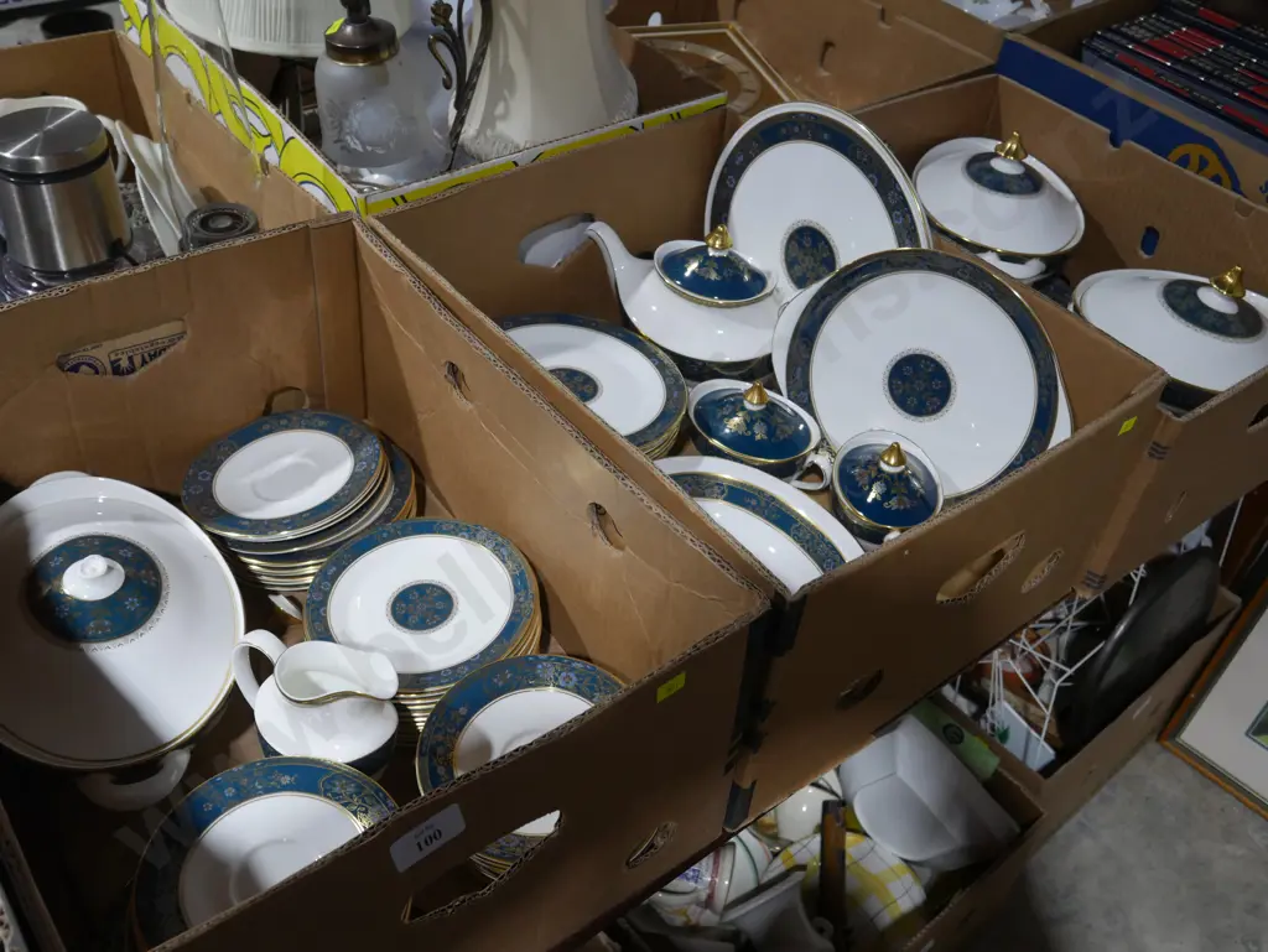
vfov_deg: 41.8
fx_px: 1246
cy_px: 476
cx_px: 634
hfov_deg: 53.9
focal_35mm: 34
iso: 500
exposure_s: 1/60
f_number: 5
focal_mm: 17
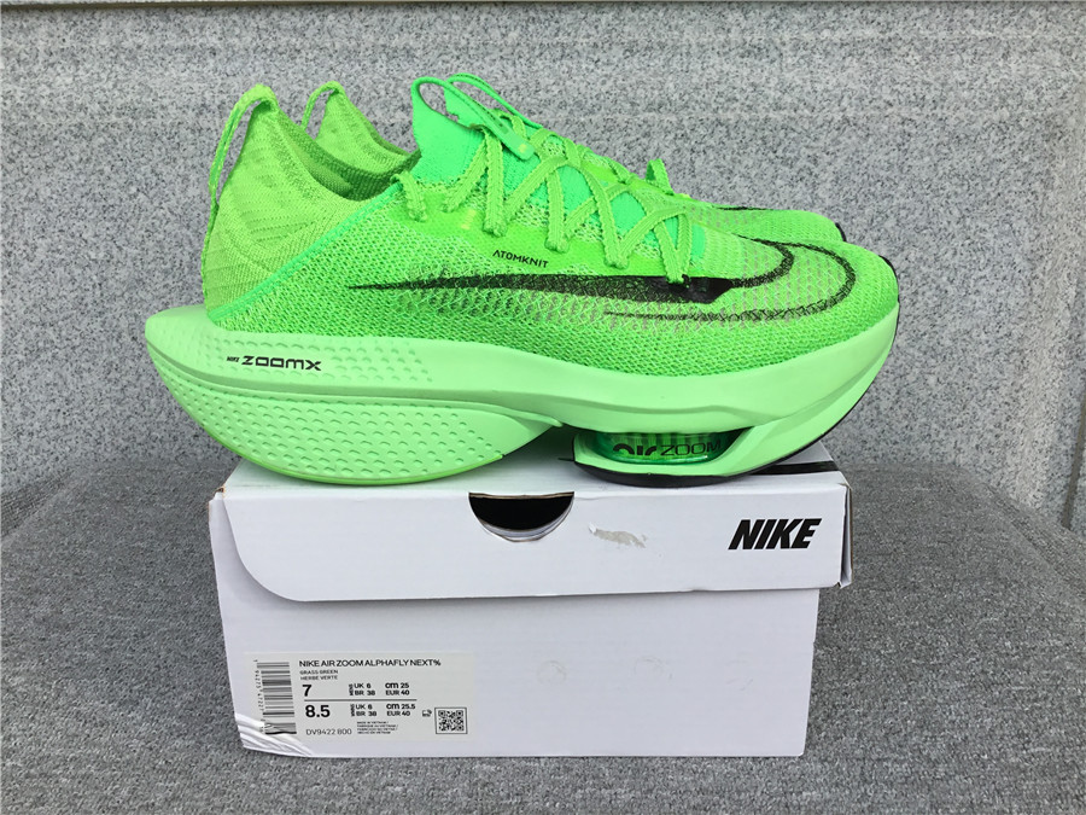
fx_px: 973
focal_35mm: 31
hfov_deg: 58.4
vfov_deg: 45.4
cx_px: 543
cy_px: 408
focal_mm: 3.3
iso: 25
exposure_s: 1/405
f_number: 2.4
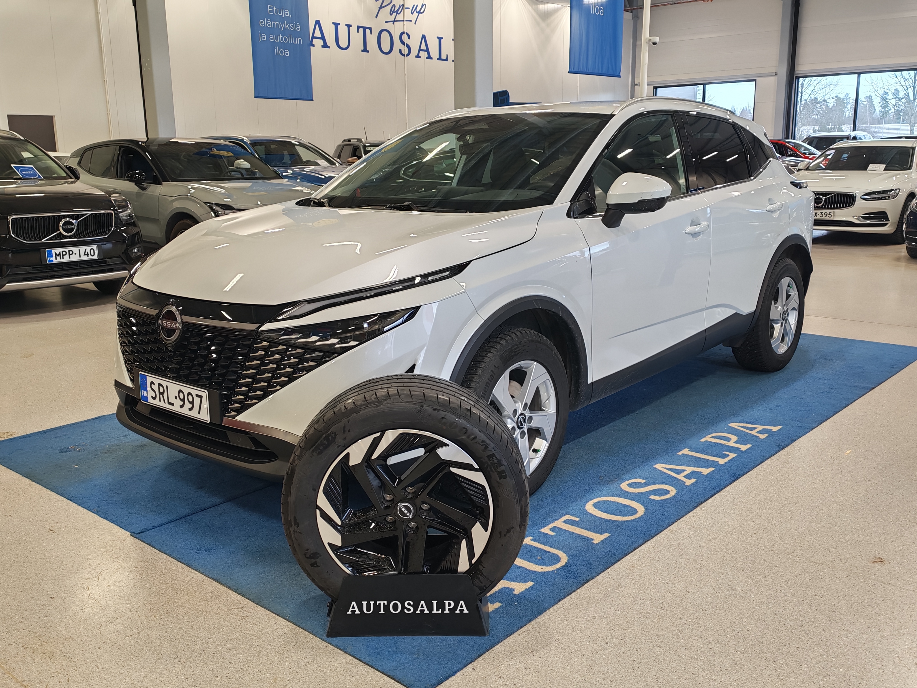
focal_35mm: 33
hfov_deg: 55.4
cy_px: 344
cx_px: 458
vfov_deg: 42.9
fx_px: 874
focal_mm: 6.12
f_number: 1.9
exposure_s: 1/100
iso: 160
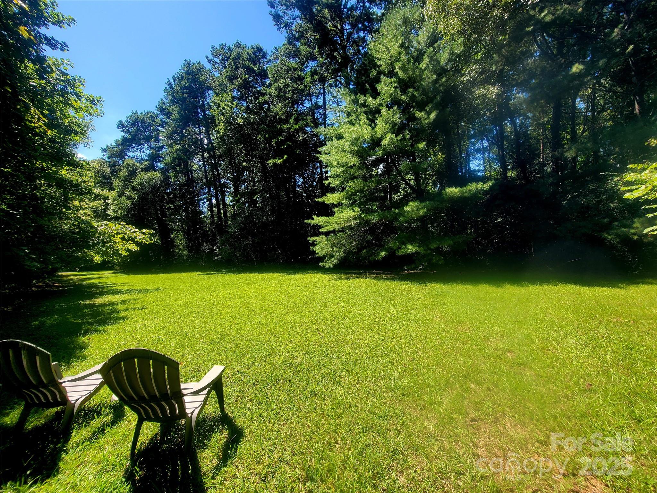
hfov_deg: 106.2
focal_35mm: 13
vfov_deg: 89.9
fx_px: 247
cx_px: 328
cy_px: 246
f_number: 2.2
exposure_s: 1/769
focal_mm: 2.2
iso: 64
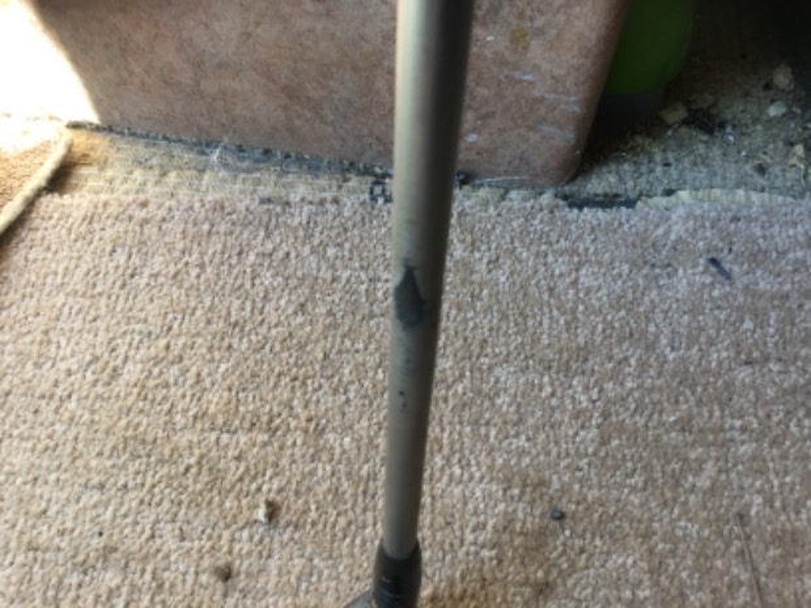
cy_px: 304
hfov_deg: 58.4
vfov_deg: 45.4
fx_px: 726
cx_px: 406
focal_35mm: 31
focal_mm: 3.3
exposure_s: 1/33
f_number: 2.4
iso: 32
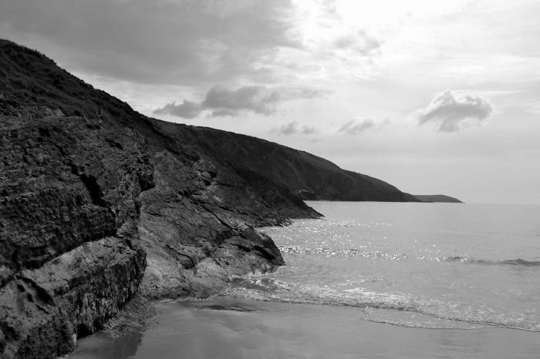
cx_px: 270
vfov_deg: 36.8
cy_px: 180
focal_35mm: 36
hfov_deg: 53.2
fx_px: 540
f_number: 6.3
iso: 400
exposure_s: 1/1600
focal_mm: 24
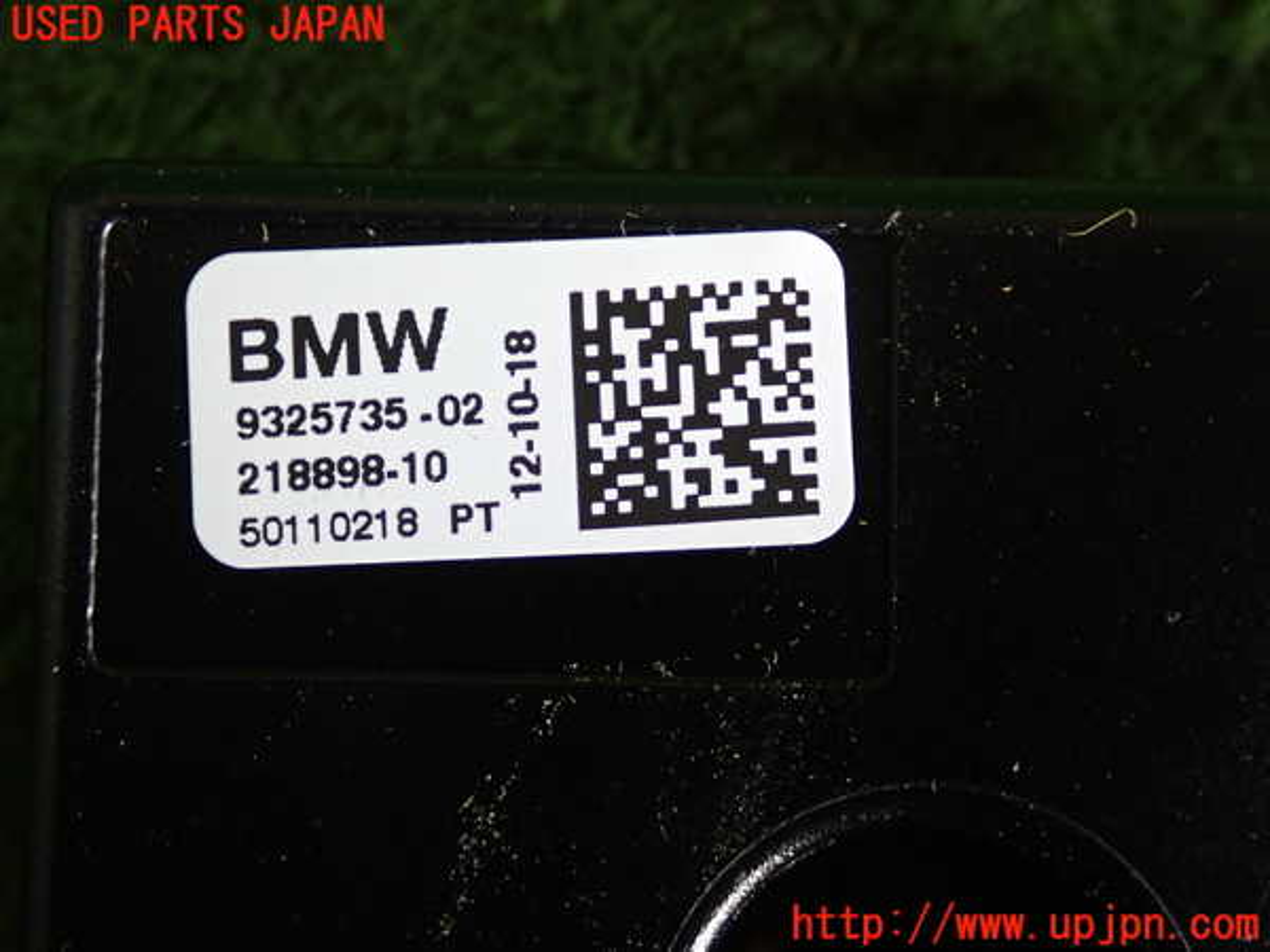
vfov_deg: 23.7
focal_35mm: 62
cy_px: 476
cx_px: 635
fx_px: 2275
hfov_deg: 31.2
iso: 320
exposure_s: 1/60
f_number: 3.6
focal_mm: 11.09
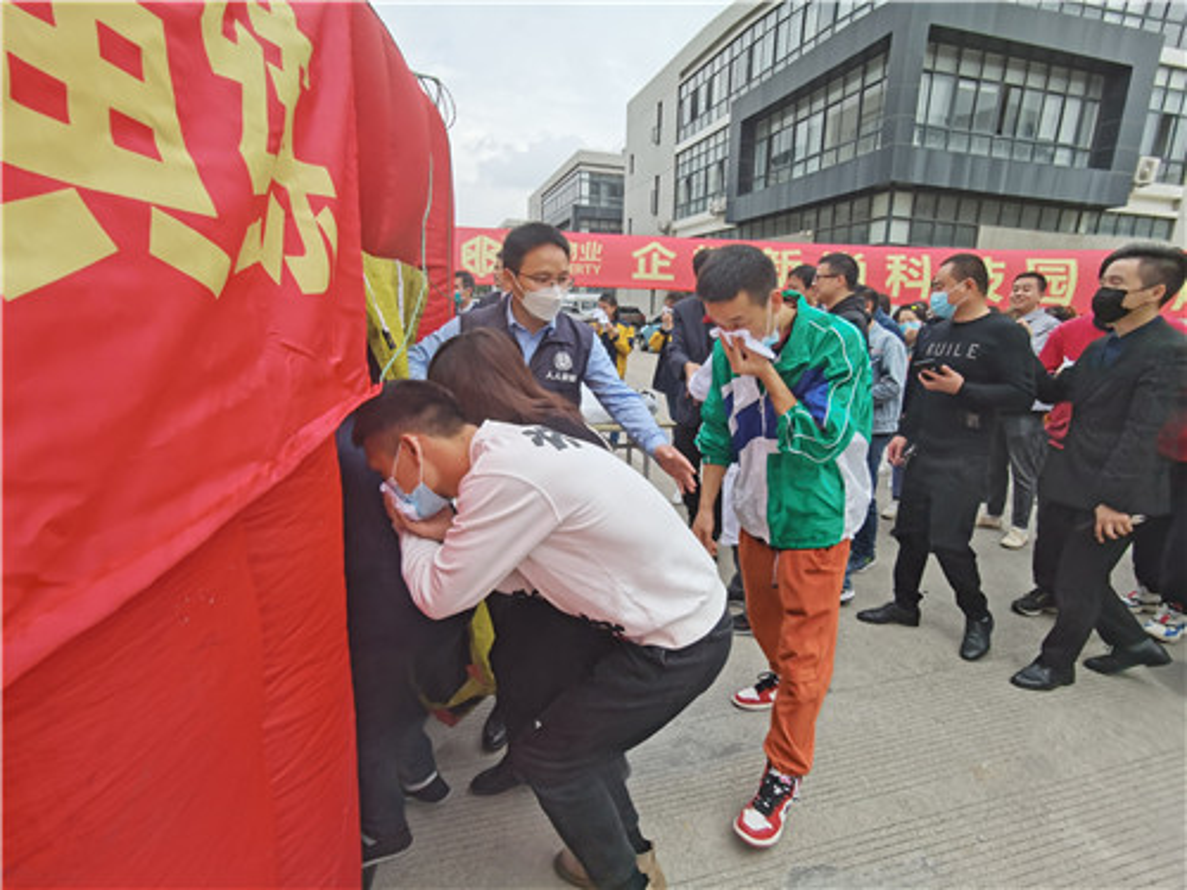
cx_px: 594
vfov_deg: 74.7
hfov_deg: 91.0
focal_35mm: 17
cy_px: 445
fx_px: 583
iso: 50
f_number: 2.2
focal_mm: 2.26
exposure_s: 1/343
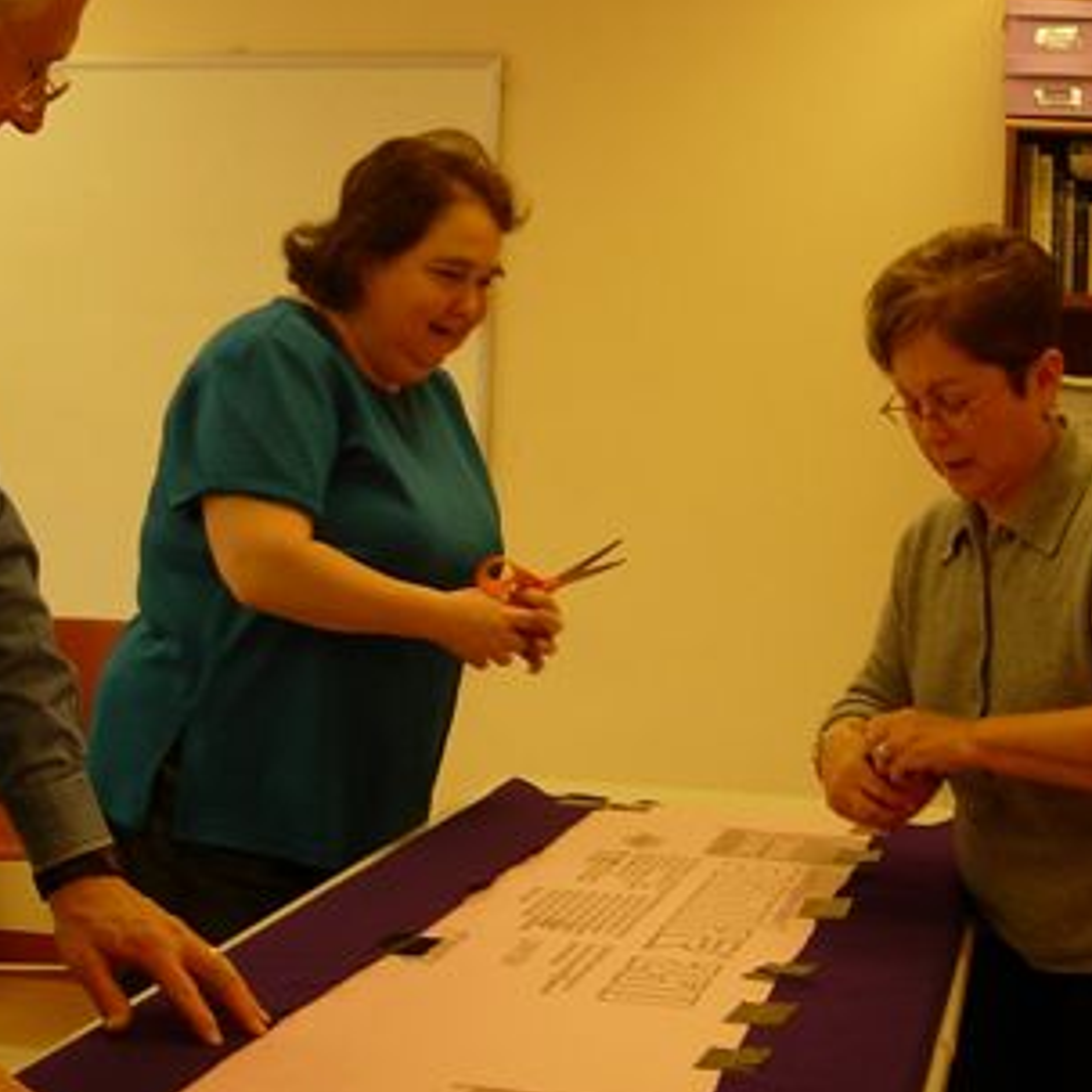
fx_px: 2534
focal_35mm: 71
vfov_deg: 24.3
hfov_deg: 24.3
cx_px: 487
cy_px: 544
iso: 79
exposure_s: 1/78.3
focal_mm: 7.8
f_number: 2.8
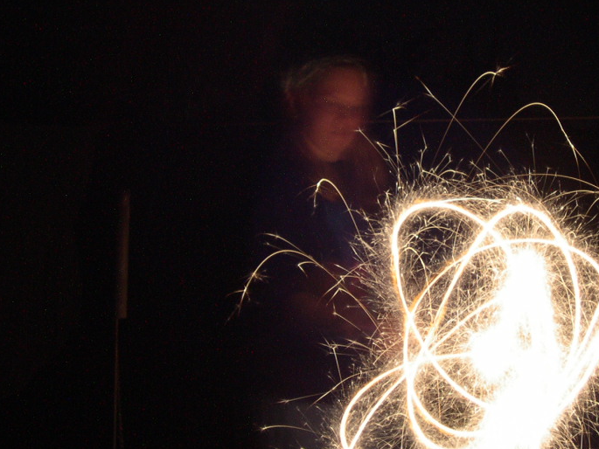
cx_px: 383
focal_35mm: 71
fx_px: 1229
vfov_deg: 20.7
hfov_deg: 27.3
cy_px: 200
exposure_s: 8
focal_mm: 8
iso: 100
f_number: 7.6
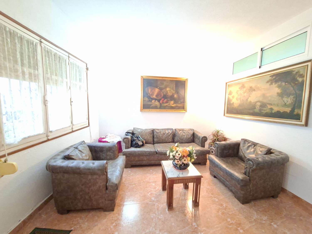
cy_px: 117
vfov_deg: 89.9
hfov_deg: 106.2
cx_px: 156
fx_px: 117
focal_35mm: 13
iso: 640
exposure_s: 1/15
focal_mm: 1.74
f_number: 2.2
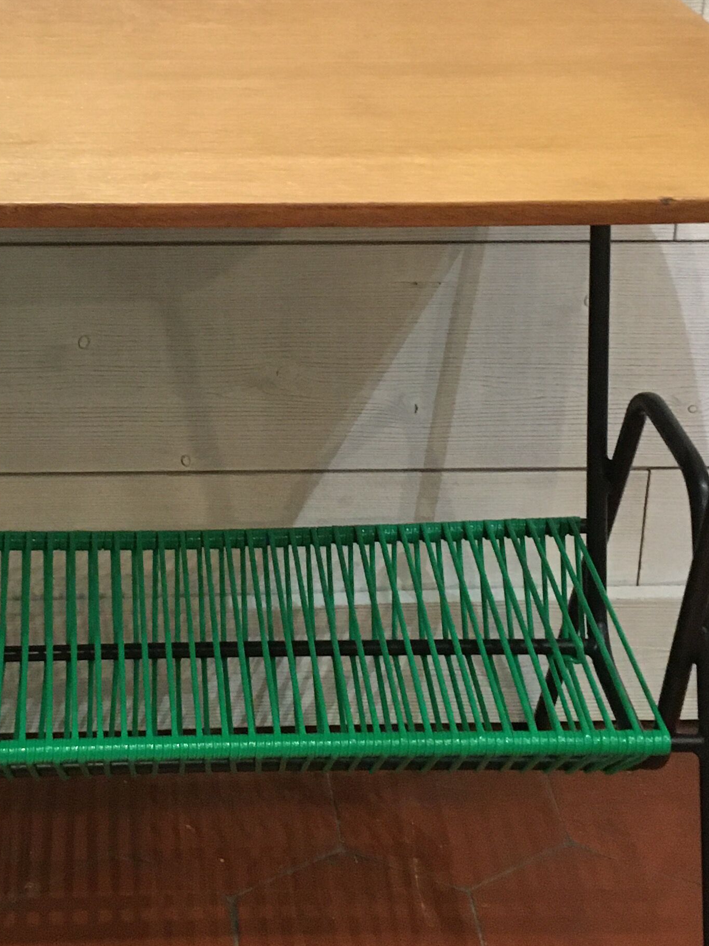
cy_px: 384
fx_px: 1748
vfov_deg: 30.2
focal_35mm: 64
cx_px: 179
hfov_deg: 22.7
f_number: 2.2
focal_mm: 4.15
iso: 250
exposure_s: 1/17
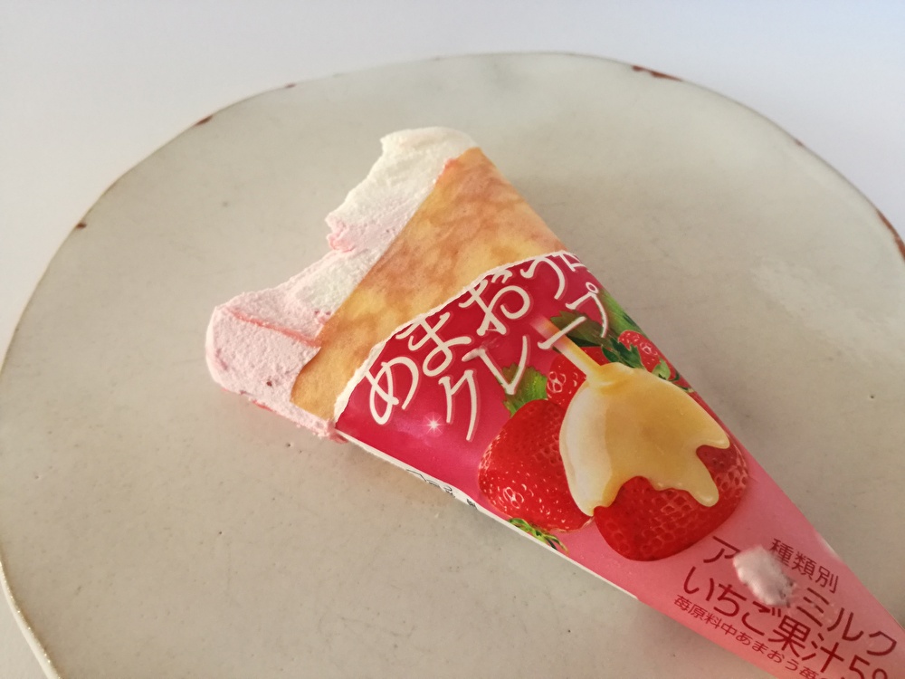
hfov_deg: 65.3
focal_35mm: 27
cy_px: 340
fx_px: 706
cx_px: 452
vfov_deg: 51.4
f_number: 2
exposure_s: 1/30
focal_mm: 3.79
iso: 250
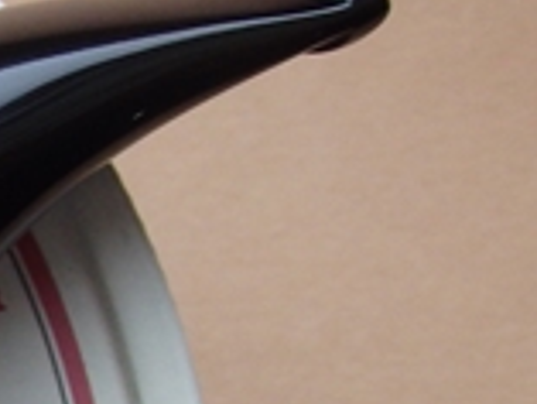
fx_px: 3167
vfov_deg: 7.2
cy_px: 633
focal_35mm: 204
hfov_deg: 9.0
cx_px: -640
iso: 250
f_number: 3.7
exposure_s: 1/40
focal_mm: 7.3
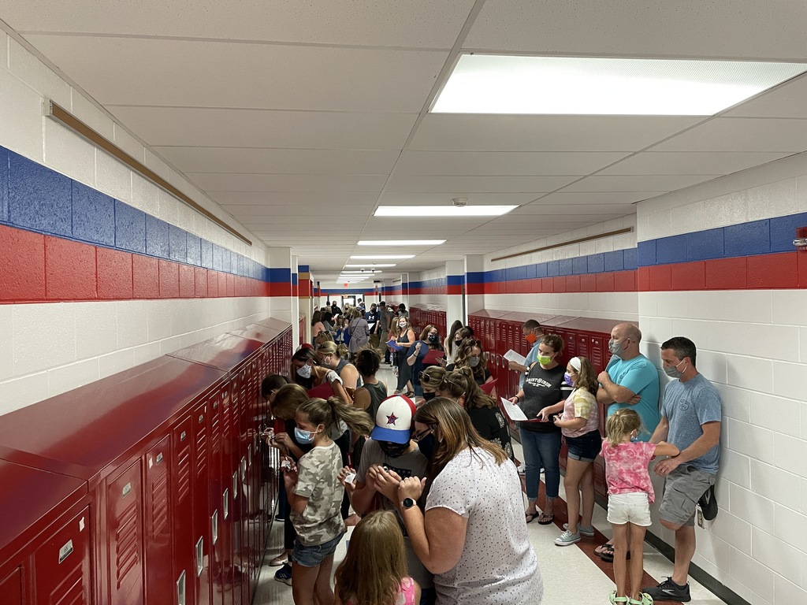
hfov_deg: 67.3
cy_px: 302
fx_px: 606
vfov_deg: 53.1
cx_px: 404
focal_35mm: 26
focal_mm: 4.2
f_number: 1.6
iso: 320
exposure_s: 1/60
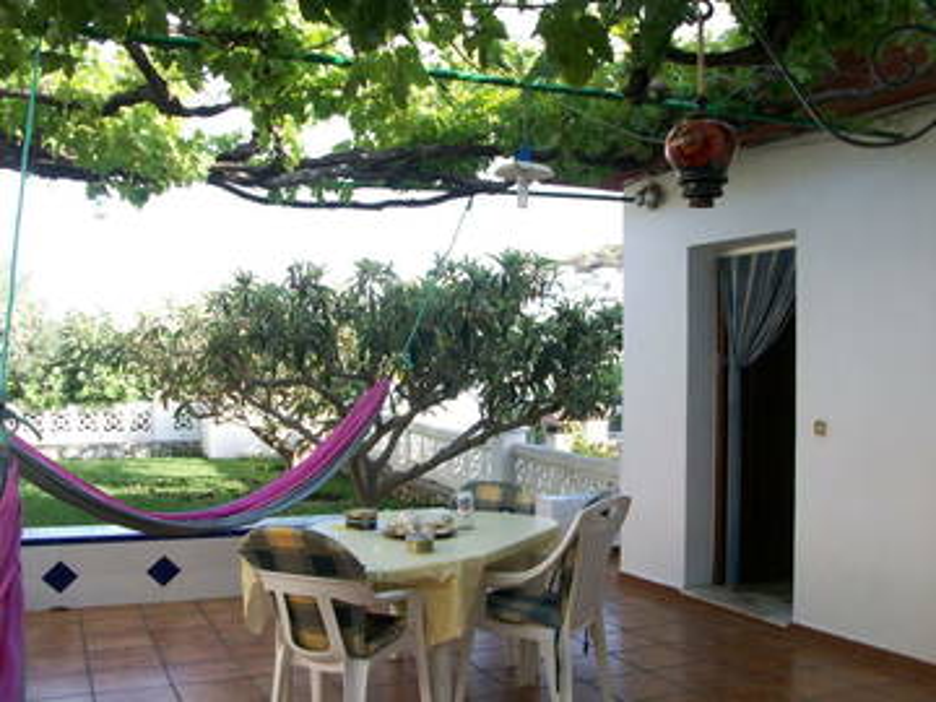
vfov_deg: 41.8
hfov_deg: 54.0
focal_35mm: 34
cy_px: 351
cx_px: 468
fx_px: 919
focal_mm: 5.7
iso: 64
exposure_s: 1/127
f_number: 2.8
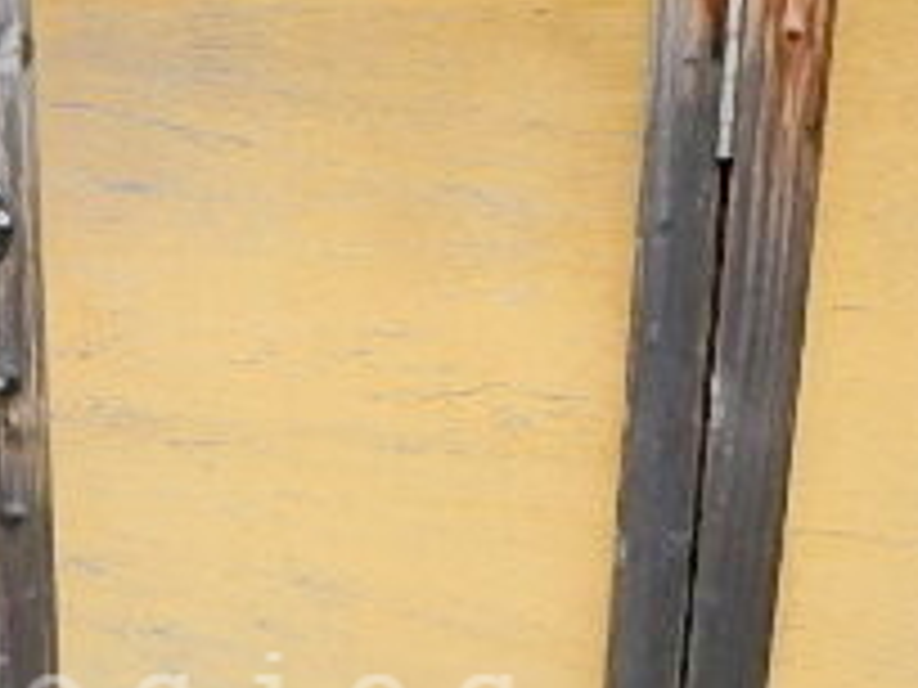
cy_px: 706
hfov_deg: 28.9
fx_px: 1750
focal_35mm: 66
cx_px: 230
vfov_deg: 21.4
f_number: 3.5
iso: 125
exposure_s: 1/400
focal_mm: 3.7
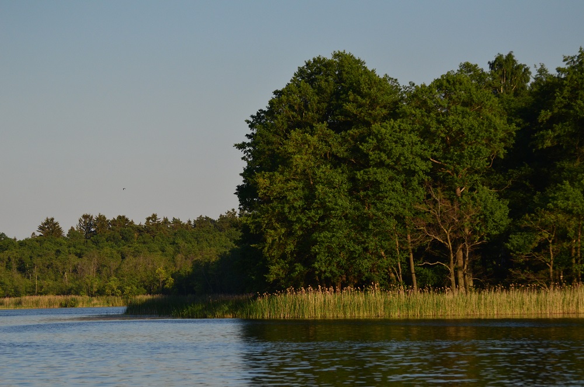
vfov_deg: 9.1
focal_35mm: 150
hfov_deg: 13.7
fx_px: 2428
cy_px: 194
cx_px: 292
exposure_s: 1/8000
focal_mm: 100
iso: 800
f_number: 4.5
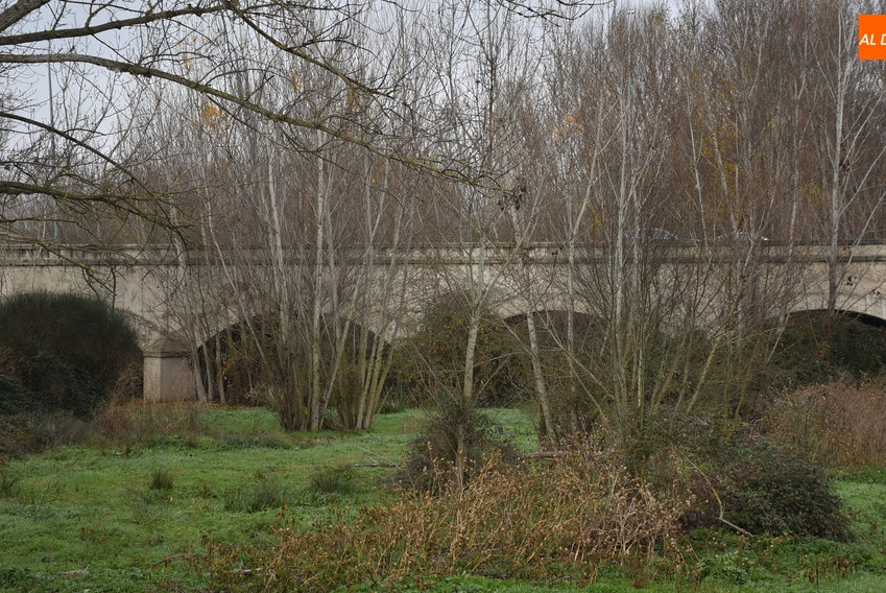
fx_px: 2193
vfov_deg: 15.4
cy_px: 308
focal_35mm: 89
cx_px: 456
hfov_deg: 22.8
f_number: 4.8
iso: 100
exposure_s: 1/200
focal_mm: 56
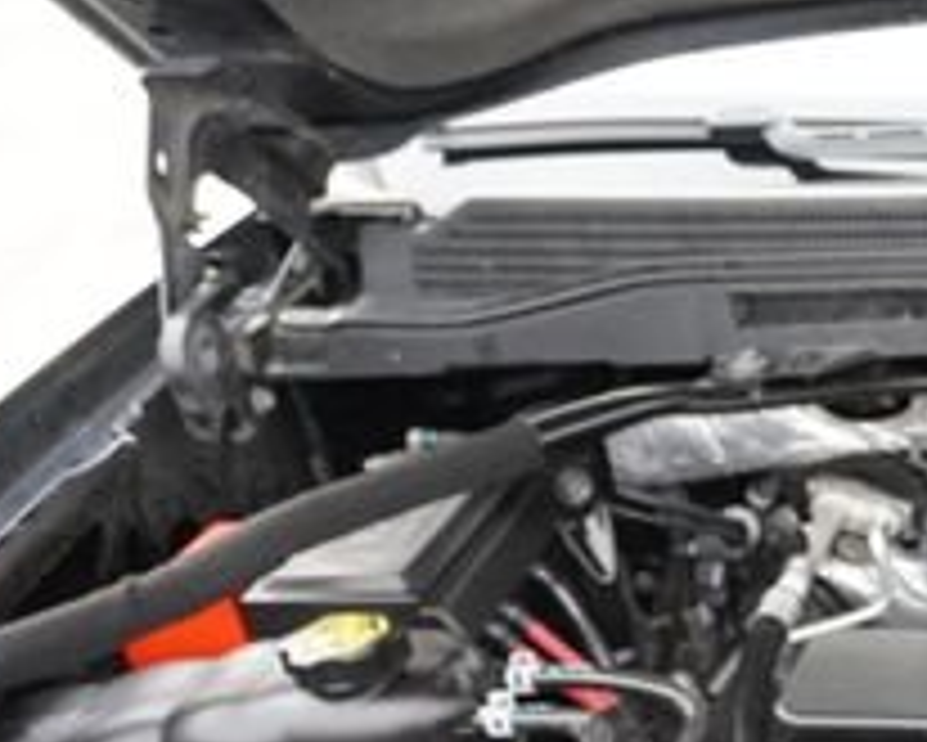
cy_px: 742
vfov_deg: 21.1
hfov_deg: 22.5
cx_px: 1372
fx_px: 1921
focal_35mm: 70
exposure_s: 1/320
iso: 2000
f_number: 4
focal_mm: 16
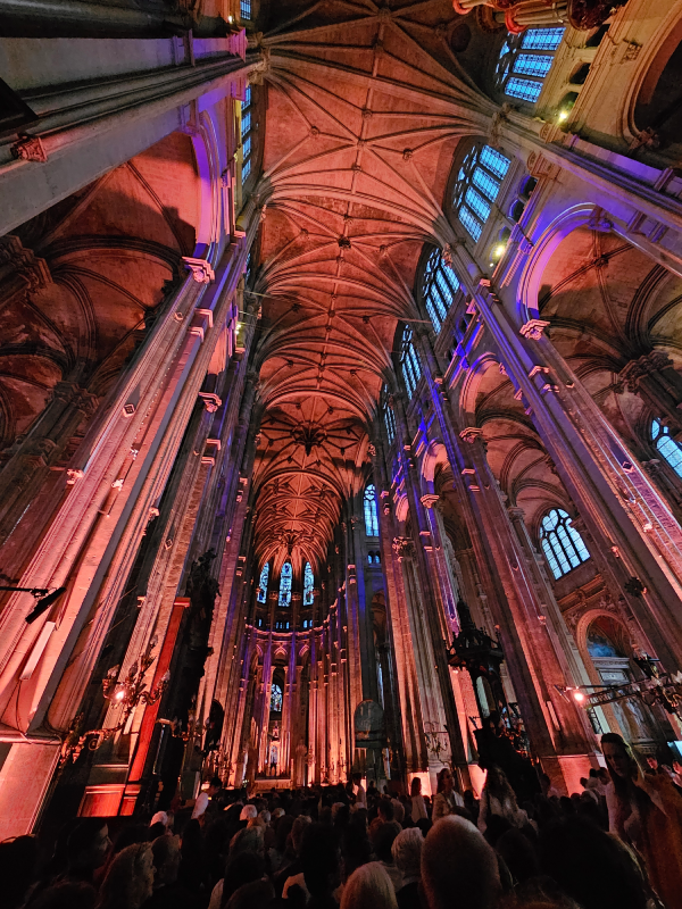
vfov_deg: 106.2
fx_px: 341
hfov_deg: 89.9
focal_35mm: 13
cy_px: 454
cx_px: 341
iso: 1600
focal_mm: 2.2
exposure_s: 1/25
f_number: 2.2
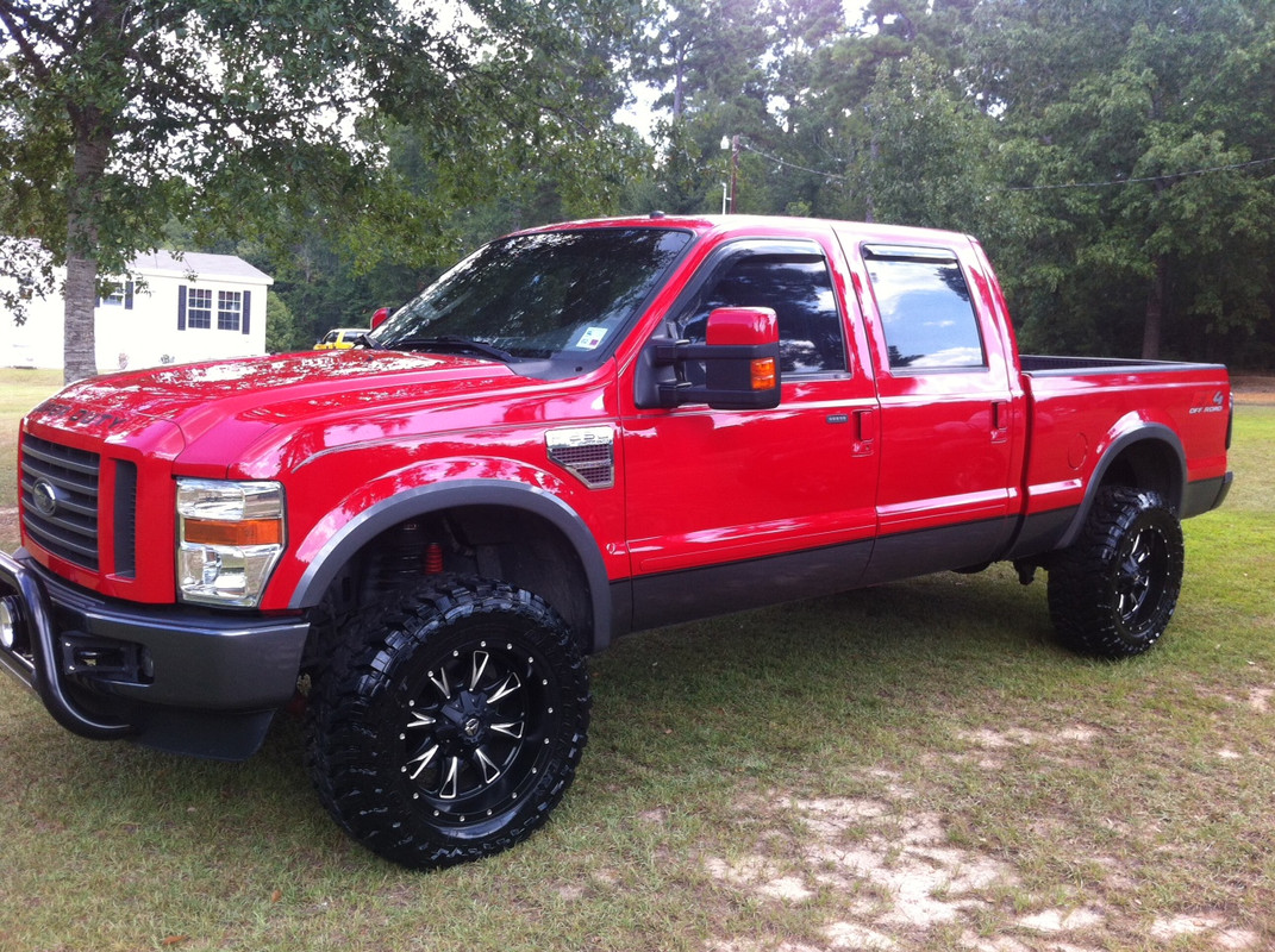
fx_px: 1287
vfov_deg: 40.6
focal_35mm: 35
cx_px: 638
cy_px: 476
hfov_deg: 52.7
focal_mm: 3.85
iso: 80
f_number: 2.8
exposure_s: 1/120
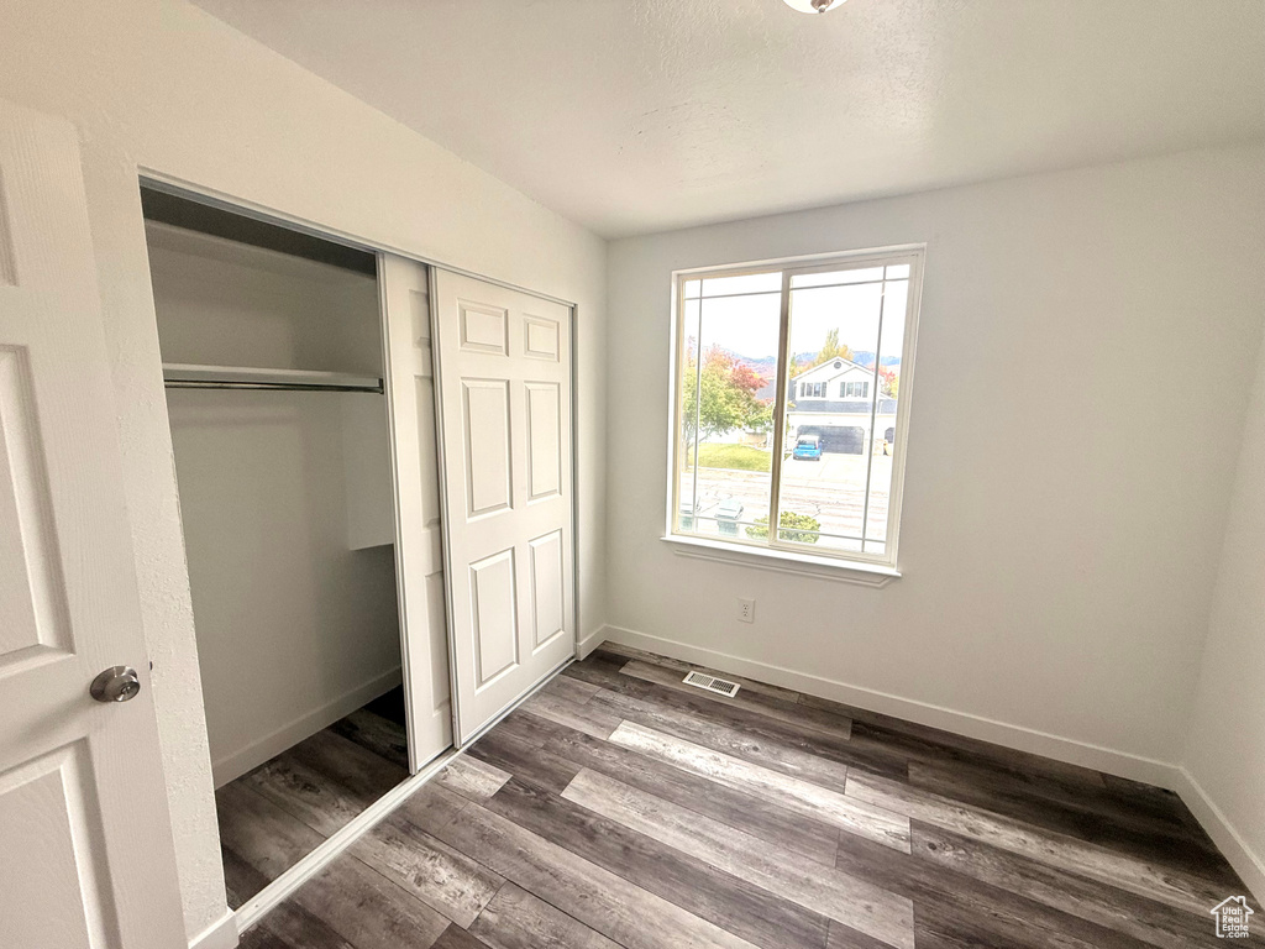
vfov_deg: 85.7
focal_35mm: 14
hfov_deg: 102.1
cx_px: 632
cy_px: 474
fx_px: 512
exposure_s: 1/104
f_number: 2.2
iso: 64
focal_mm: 2.22
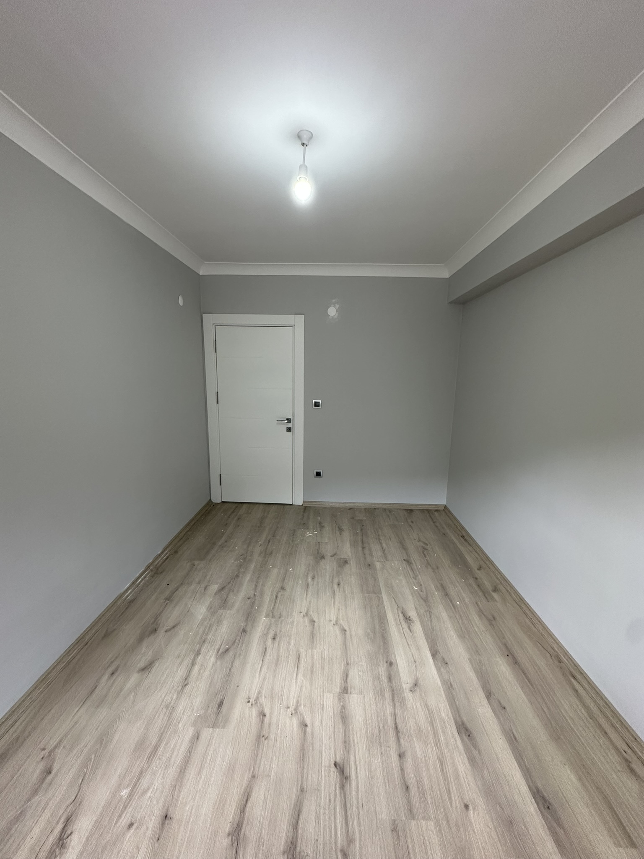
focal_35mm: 14
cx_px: 322
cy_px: 430
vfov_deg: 102.1
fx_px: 347
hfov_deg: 85.7
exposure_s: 1/100
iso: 200
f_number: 2.2
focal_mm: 2.22
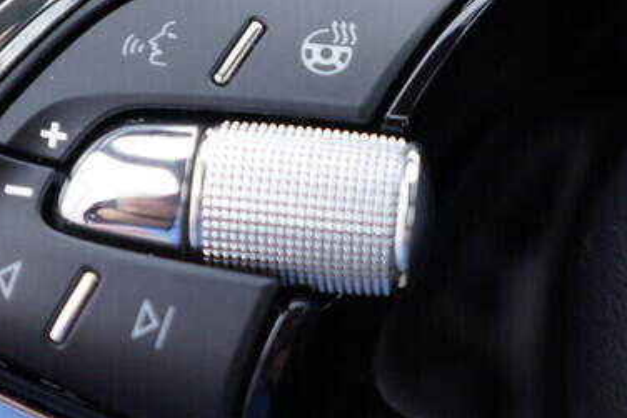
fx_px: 1707
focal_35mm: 98
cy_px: 139
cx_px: 213
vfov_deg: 14.0
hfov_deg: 20.7
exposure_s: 1/40
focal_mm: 24
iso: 160
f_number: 2.8
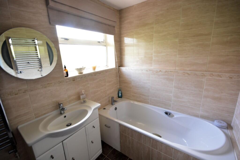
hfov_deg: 100.4
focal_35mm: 15
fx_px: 100
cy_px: 80
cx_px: 120
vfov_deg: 77.3
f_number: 8
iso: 400
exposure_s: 1/13
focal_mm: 10
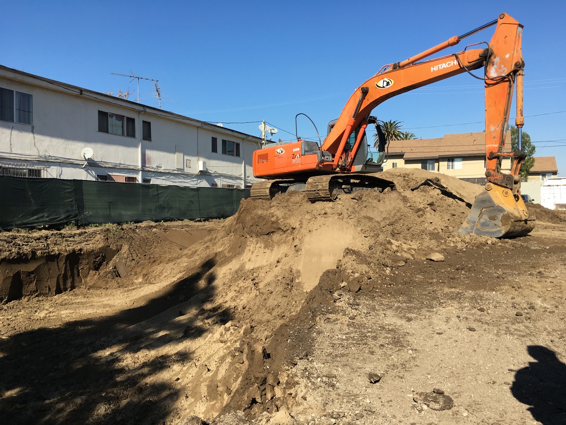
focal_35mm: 29
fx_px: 474
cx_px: 283
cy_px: 212
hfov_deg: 61.7
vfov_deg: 48.2
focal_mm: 4.15
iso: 25
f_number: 2.2
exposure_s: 1/1282
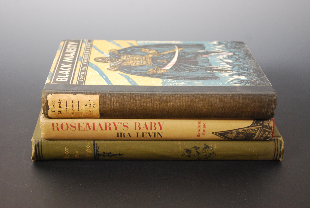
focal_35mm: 54
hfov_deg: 36.8
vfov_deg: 25.1
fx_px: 466
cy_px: 104
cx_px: 155
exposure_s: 1/30
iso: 640
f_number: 5.3
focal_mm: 36
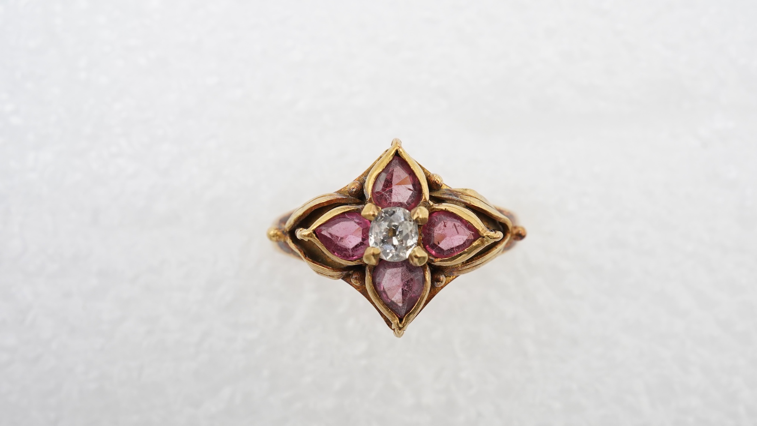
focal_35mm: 48
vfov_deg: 24.9
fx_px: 964
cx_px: 384
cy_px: 239
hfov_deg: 42.9
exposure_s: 1/125
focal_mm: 30
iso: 640
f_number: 16
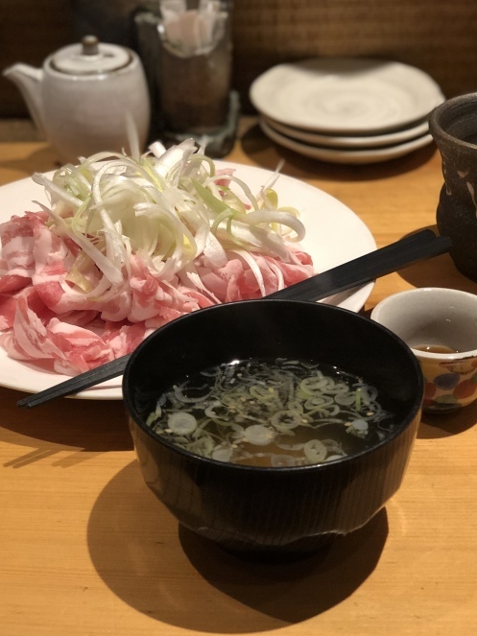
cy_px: 273
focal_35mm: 62
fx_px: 1139
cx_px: 243
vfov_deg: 31.2
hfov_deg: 23.6
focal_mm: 6
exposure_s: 1/9
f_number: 2.4
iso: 160
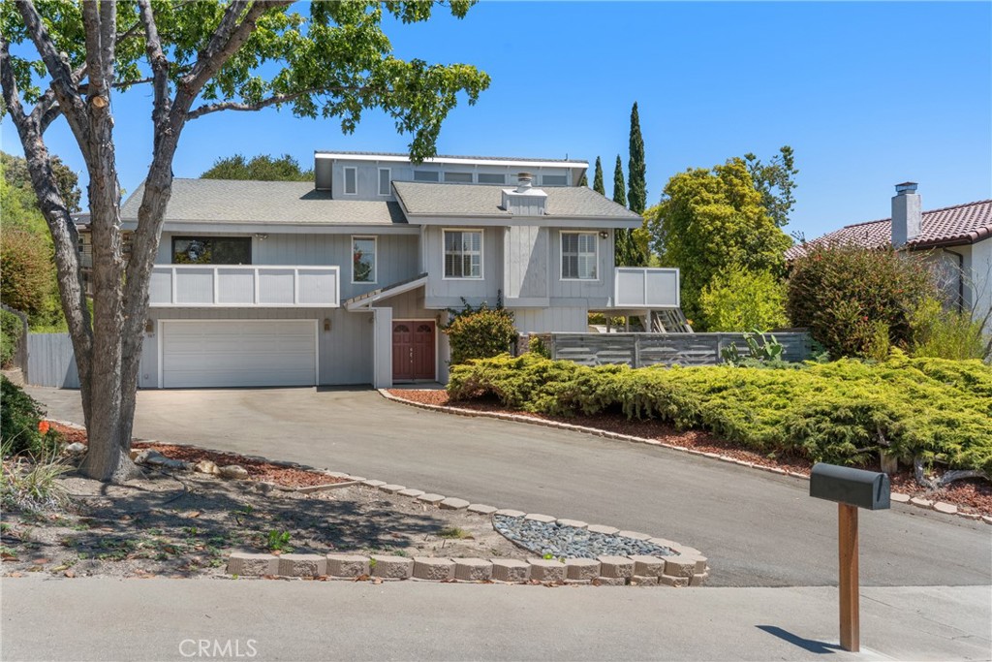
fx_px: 854
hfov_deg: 60.3
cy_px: 331
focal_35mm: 31
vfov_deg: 42.3
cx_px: 496
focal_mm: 31
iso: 1000
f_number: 8
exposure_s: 1/640
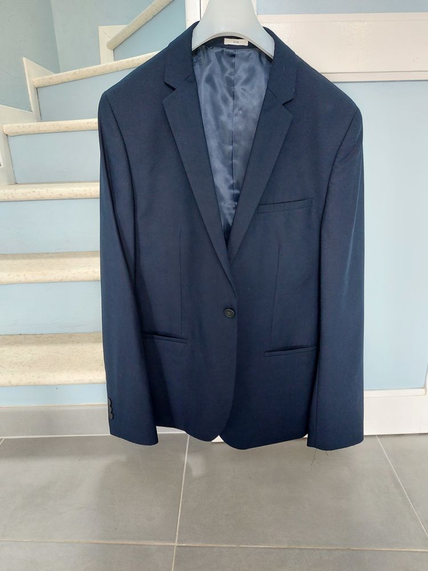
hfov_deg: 54.9
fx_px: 412
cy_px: 286
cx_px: 214
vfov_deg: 69.4
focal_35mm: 25
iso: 320
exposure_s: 1/50
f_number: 1.8
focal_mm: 5.23
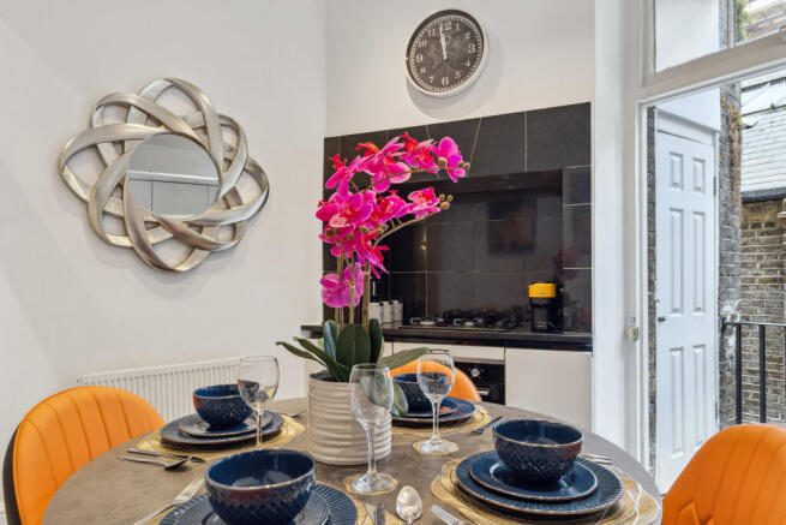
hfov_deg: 78.6
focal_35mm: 22
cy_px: 262
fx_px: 480
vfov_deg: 57.3
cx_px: 393
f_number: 11
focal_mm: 22
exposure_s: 1/4
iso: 400
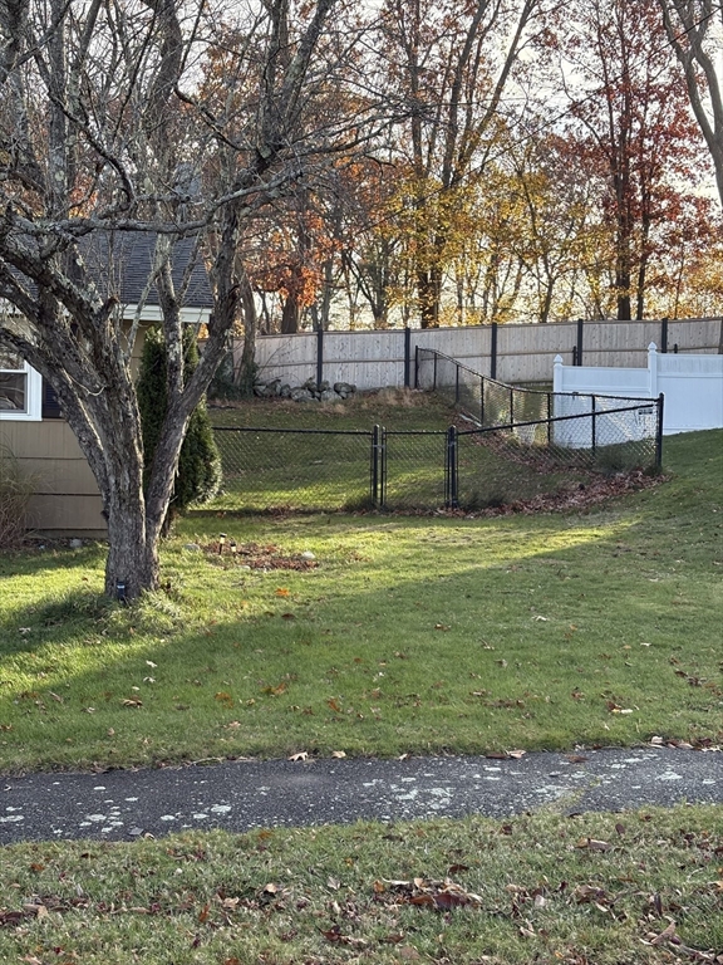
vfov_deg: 36.8
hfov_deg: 28.0
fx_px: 1448
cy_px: 482
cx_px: 362
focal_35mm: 52
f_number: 1.6
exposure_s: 1/402
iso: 50
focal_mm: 5.96
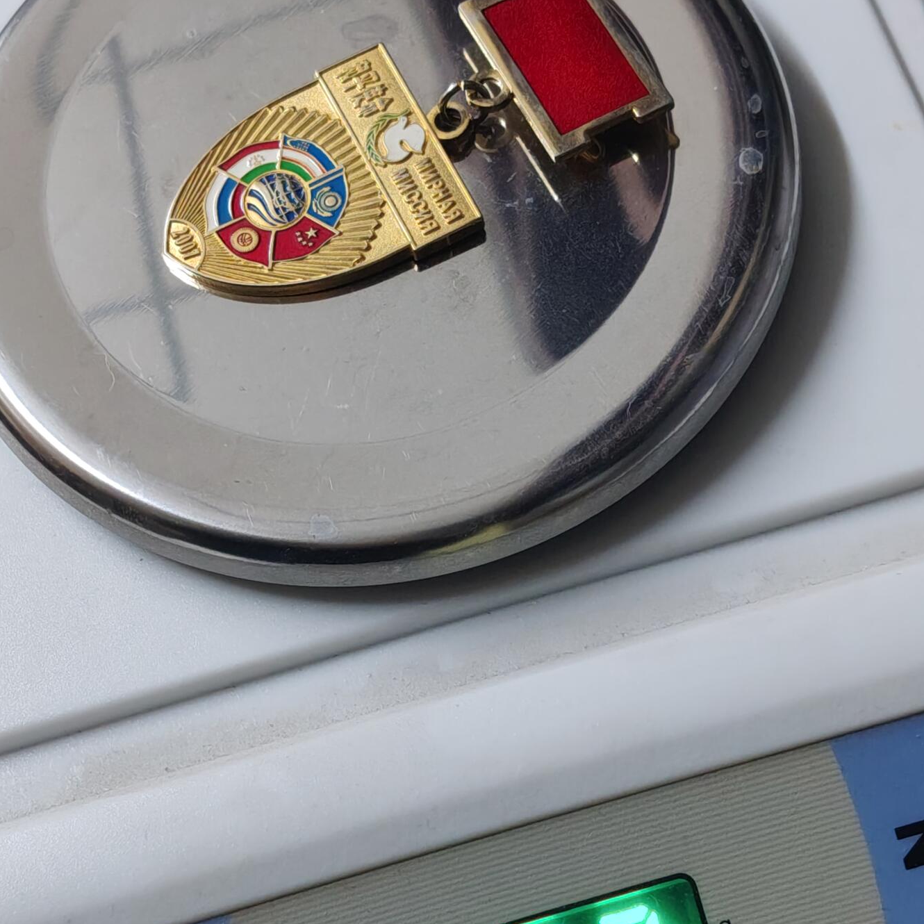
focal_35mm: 61
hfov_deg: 28.2
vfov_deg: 28.1
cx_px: 456
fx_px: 1842
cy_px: 568
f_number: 1.88
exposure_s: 1/50
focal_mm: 4.84
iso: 630
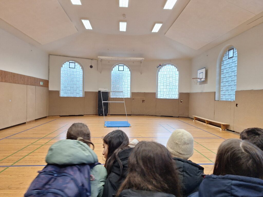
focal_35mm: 23
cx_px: 132
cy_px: 98
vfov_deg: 58.9
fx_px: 175
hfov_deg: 73.9
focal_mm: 5.54
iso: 64
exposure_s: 1/50
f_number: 1.8
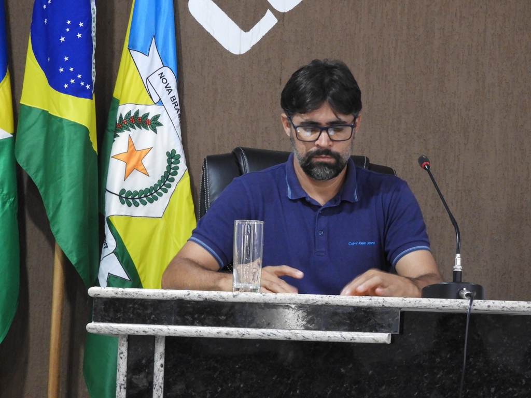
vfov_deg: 11.0
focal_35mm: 135
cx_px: 266
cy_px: 199
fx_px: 2071
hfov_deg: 14.6
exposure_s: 1/13
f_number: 5
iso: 800
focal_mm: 24.2
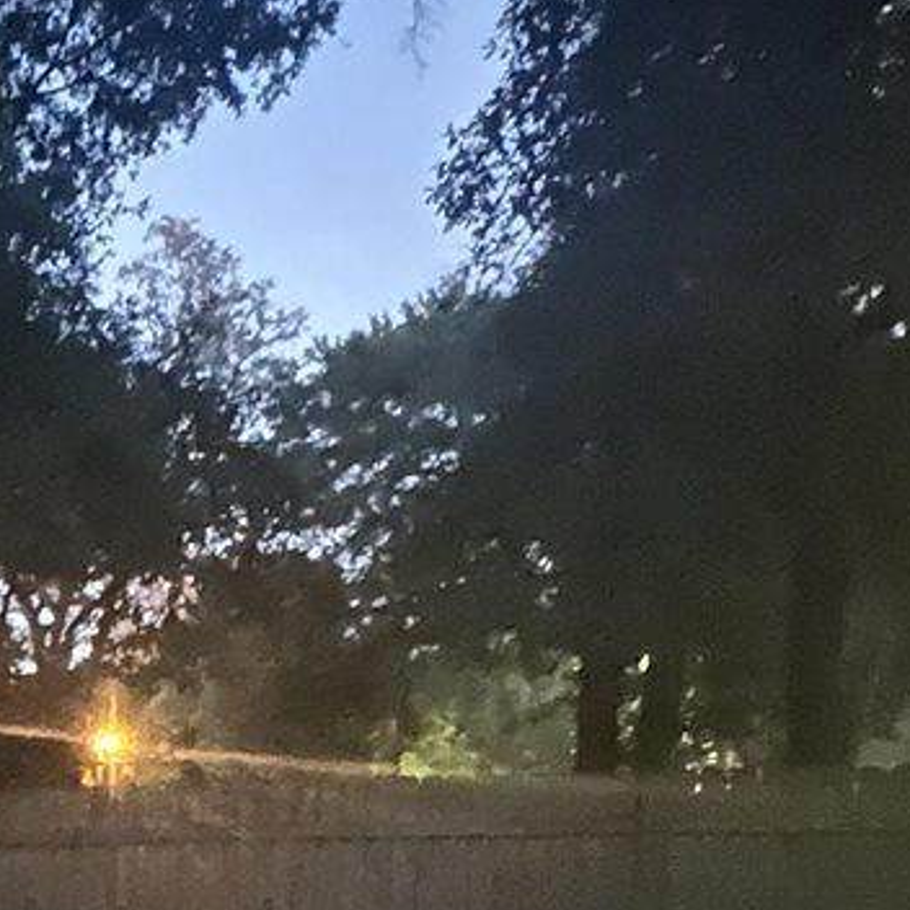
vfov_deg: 28.9
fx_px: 1606
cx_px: -189
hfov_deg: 27.7
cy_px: 975
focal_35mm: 54
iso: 2500
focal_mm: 2.22
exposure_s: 1/4
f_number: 2.2
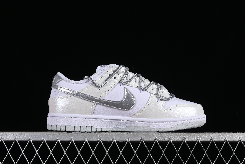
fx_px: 510
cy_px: 82
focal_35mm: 75
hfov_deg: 27.0
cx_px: 122
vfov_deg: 18.2
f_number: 8
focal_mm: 50
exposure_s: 1/80
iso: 160
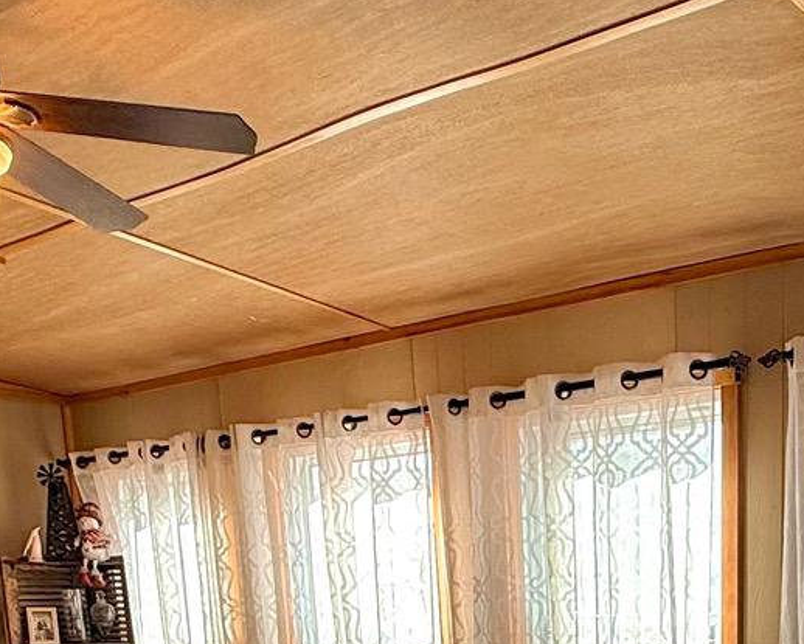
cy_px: 911
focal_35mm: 54
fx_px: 1286
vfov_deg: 23.6
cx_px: 666
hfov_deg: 33.5
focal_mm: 2.22
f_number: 2.2
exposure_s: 1/104
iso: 64
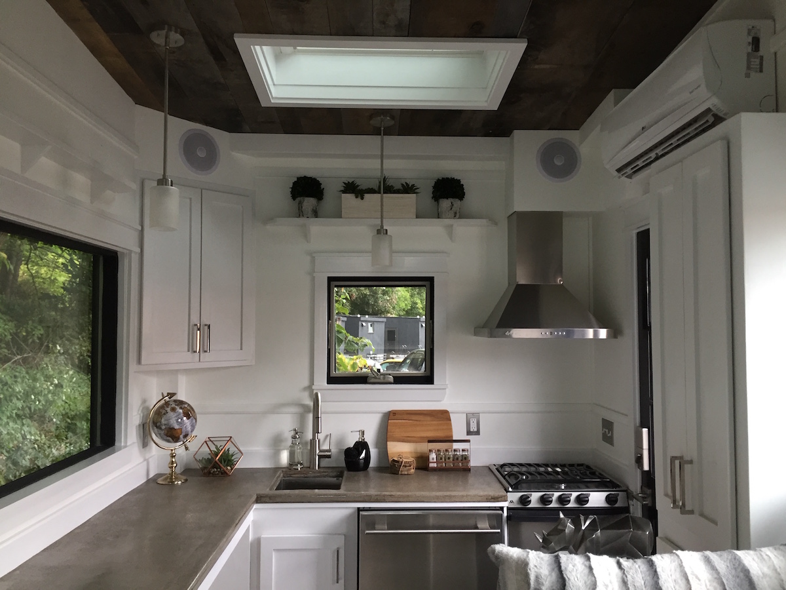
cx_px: 393
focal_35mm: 29
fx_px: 658
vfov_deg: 48.2
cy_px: 295
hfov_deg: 61.7
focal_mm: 4.15
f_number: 2.2
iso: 100
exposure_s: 1/30
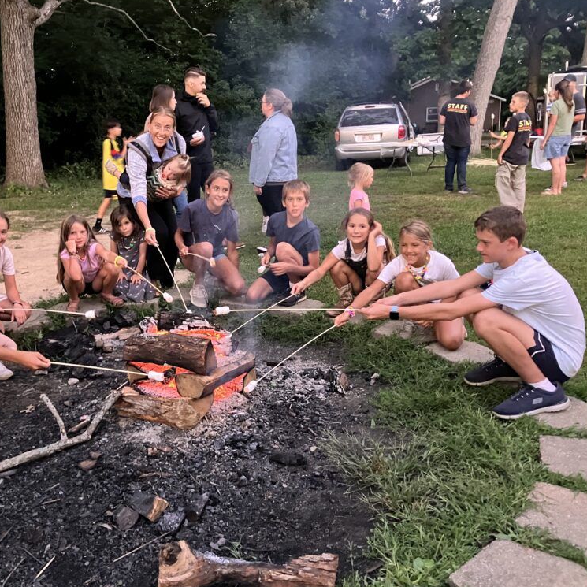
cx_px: 216
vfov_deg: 48.5
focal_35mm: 34
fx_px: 652
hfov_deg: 47.9
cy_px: 292
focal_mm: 3.99
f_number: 1.8
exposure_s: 1/24
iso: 640
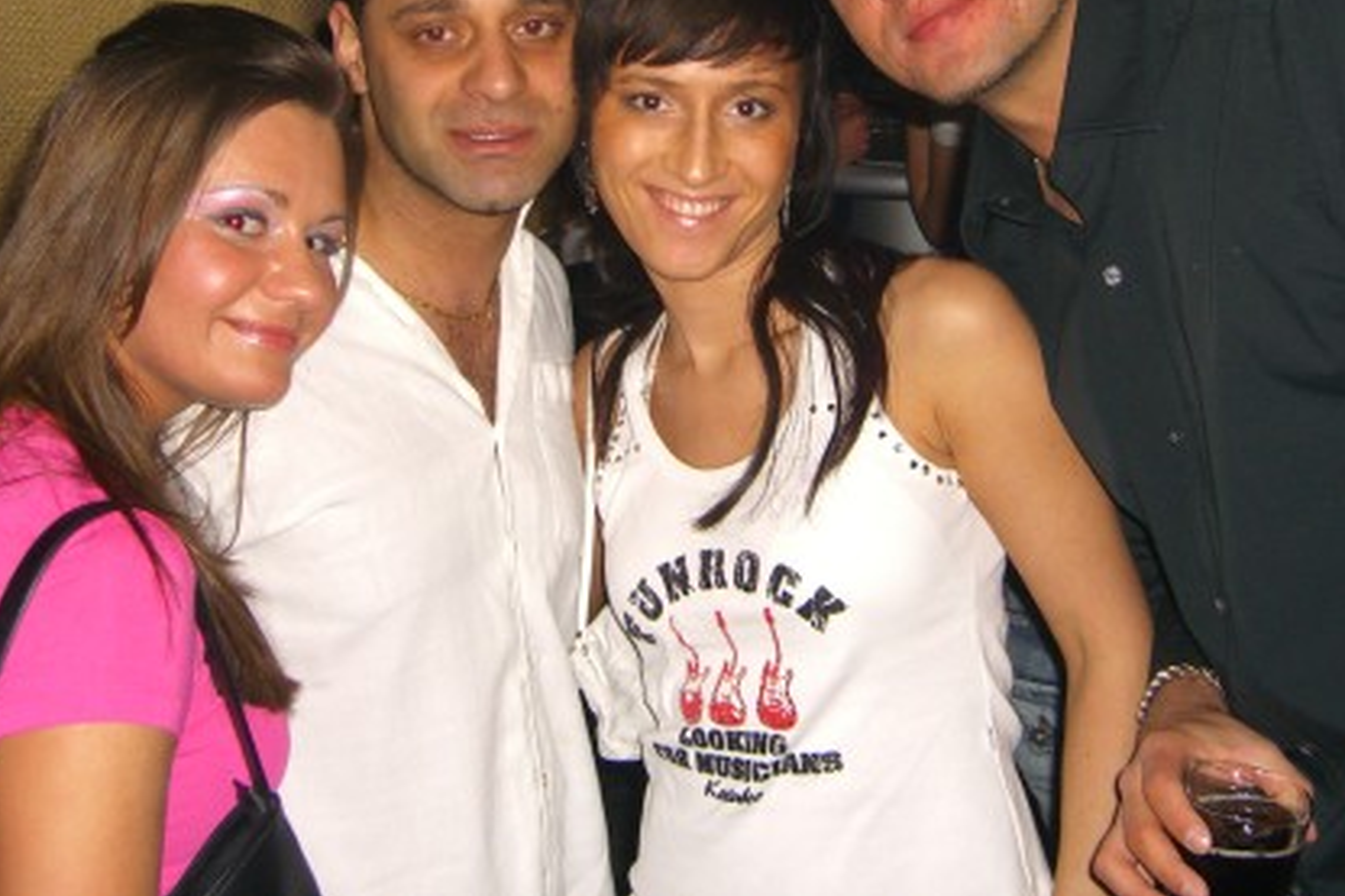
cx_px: 715
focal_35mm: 57
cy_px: 171
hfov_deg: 35.1
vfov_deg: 23.4
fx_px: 2129
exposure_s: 1/60
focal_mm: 7.9
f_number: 2.8
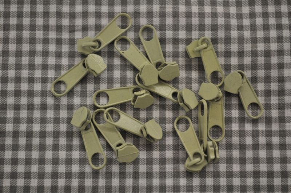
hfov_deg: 30.6
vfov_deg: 20.6
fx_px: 533
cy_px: 96
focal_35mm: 66
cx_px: 146
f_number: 5.3
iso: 720
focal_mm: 44
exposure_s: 1/60
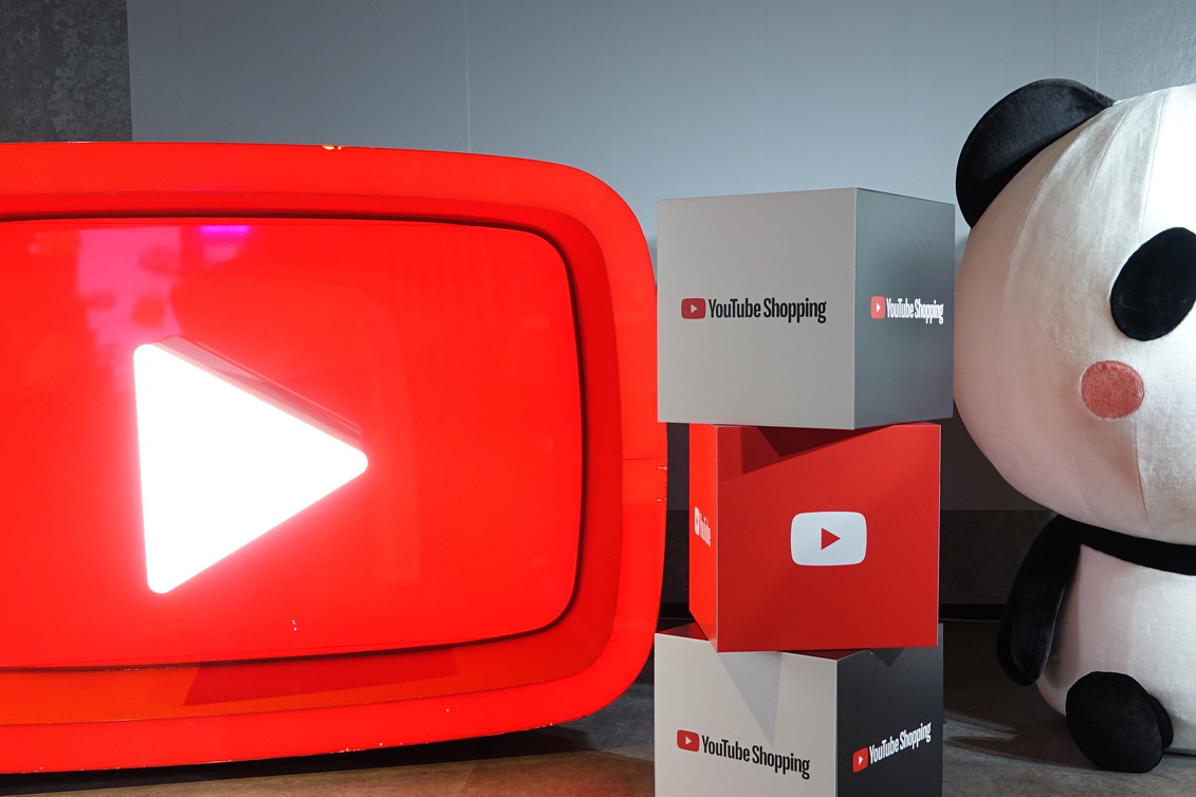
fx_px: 1395
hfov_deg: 46.3
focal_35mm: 42
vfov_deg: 31.8
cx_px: 689
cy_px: 483
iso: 160
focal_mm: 8.87
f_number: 2.5
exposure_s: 1/30
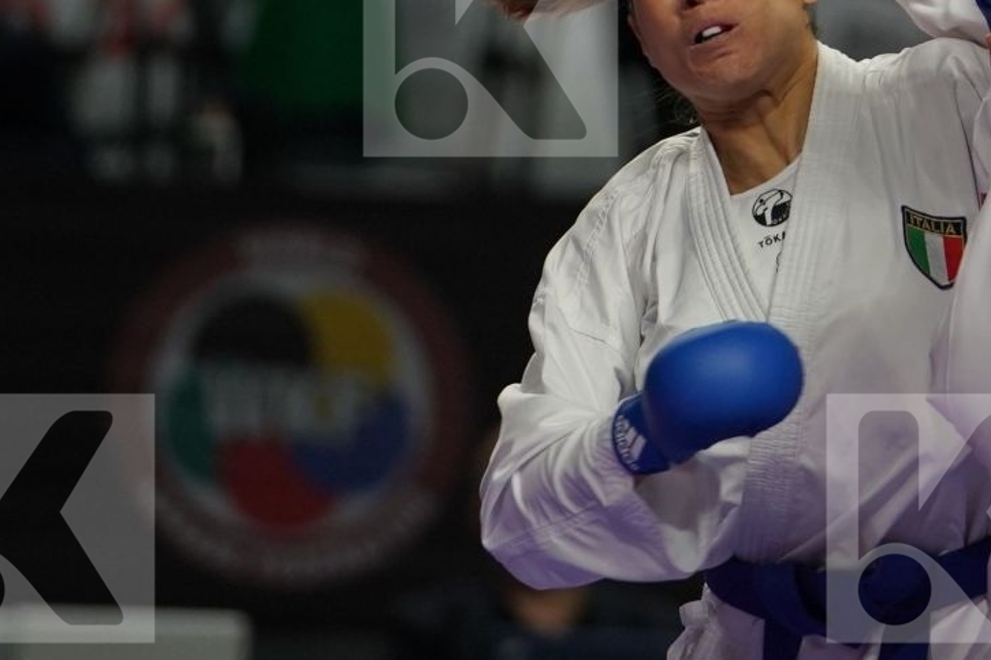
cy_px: 33
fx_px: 19539
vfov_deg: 1.9
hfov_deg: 2.9
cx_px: 954
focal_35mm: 710
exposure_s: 1/1000
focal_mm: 191
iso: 1000
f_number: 2.8
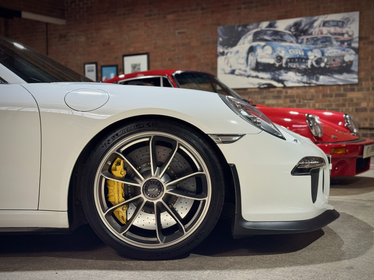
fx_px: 519
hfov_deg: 39.7
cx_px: 187
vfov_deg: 30.3
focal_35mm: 48
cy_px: 140
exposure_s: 1/60
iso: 160
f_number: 1.78
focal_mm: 6.76
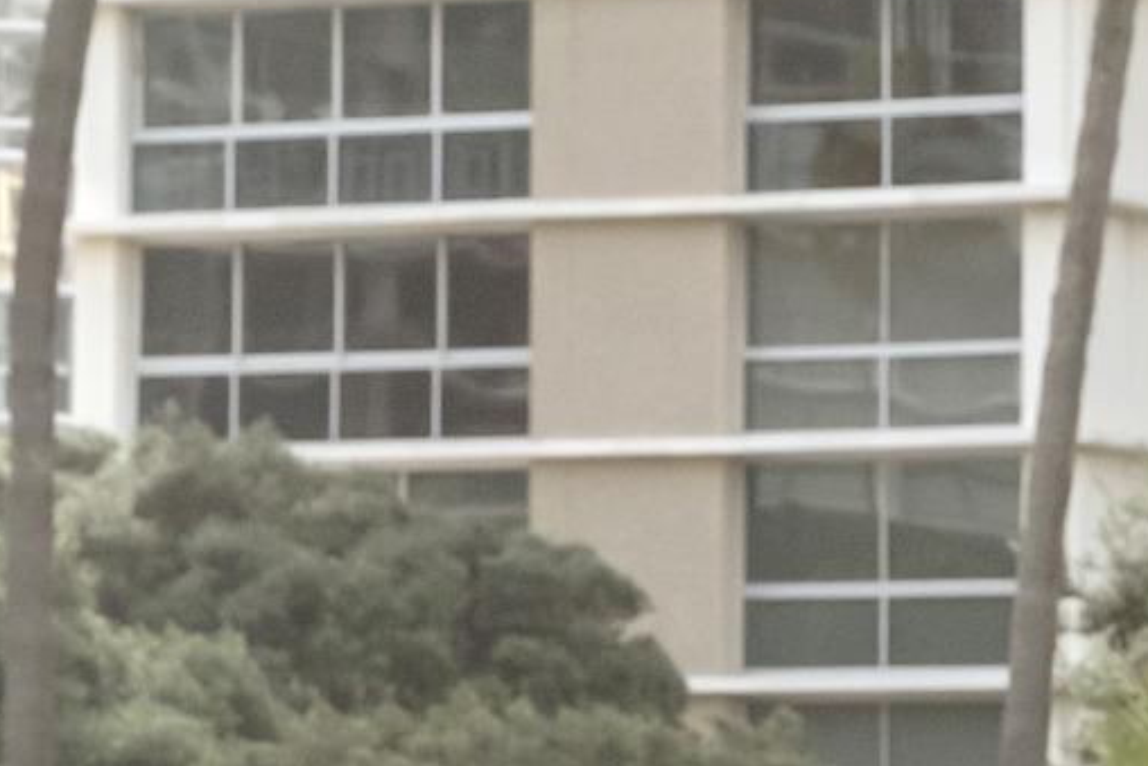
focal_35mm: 266
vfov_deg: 5.1
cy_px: 992
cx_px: 895
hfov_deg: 7.7
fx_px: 8484
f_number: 8
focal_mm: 54
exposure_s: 1/125
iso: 500
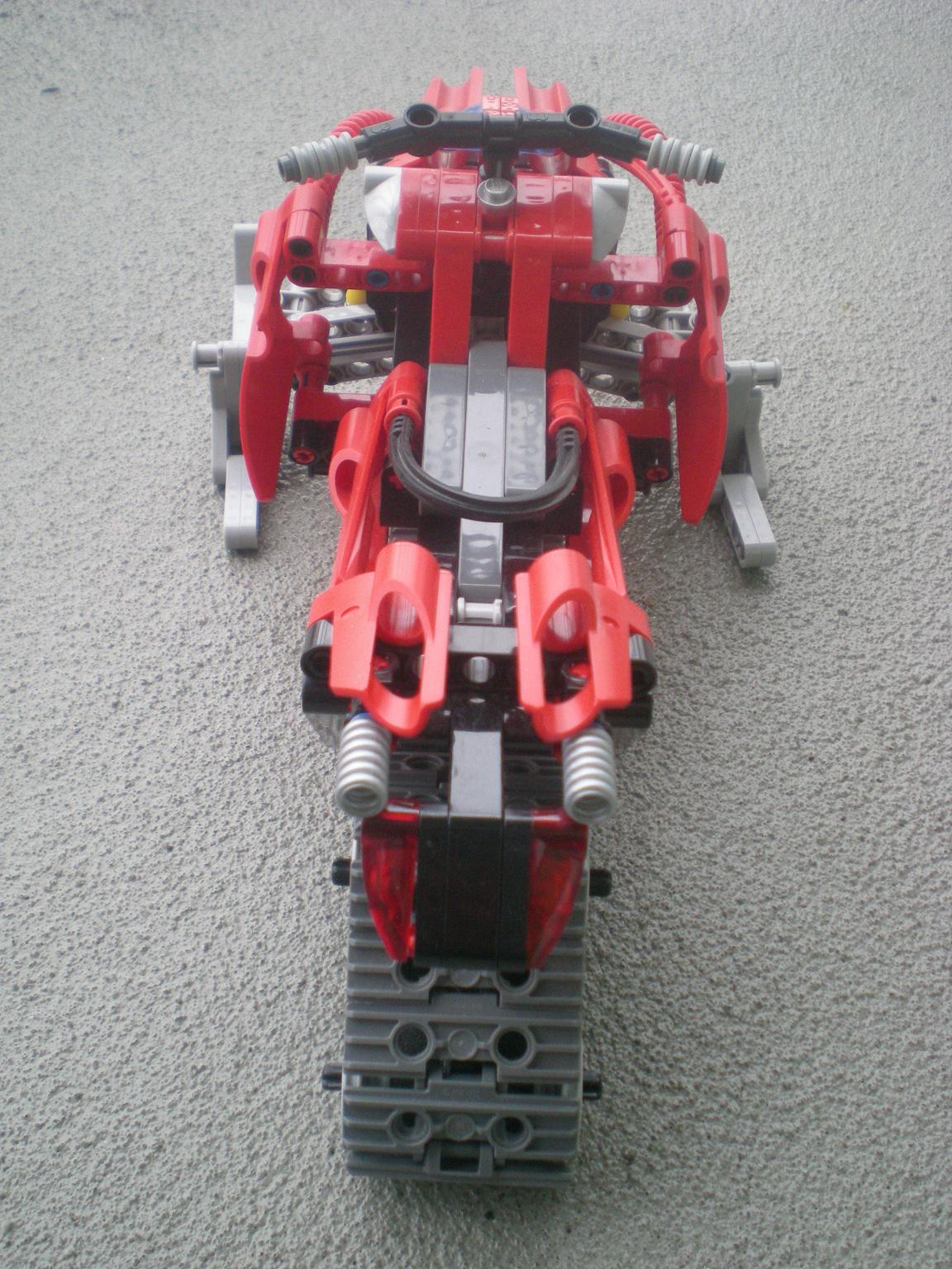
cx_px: 476
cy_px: 634
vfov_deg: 49.0
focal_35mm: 38
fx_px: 1393
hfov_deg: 37.7
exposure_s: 1/45.6
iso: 200
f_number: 3.1
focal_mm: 6.3
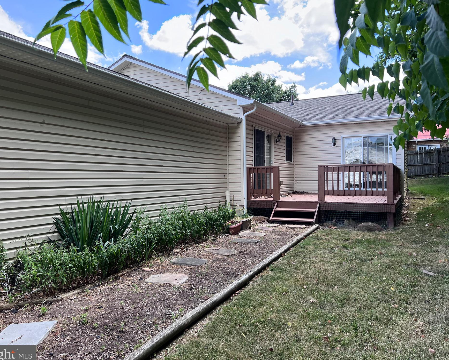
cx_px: 223
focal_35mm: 28
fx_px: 372
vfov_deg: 51.5
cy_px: 179
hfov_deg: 62.2
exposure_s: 1/718
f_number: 1.5
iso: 50
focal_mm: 5.7
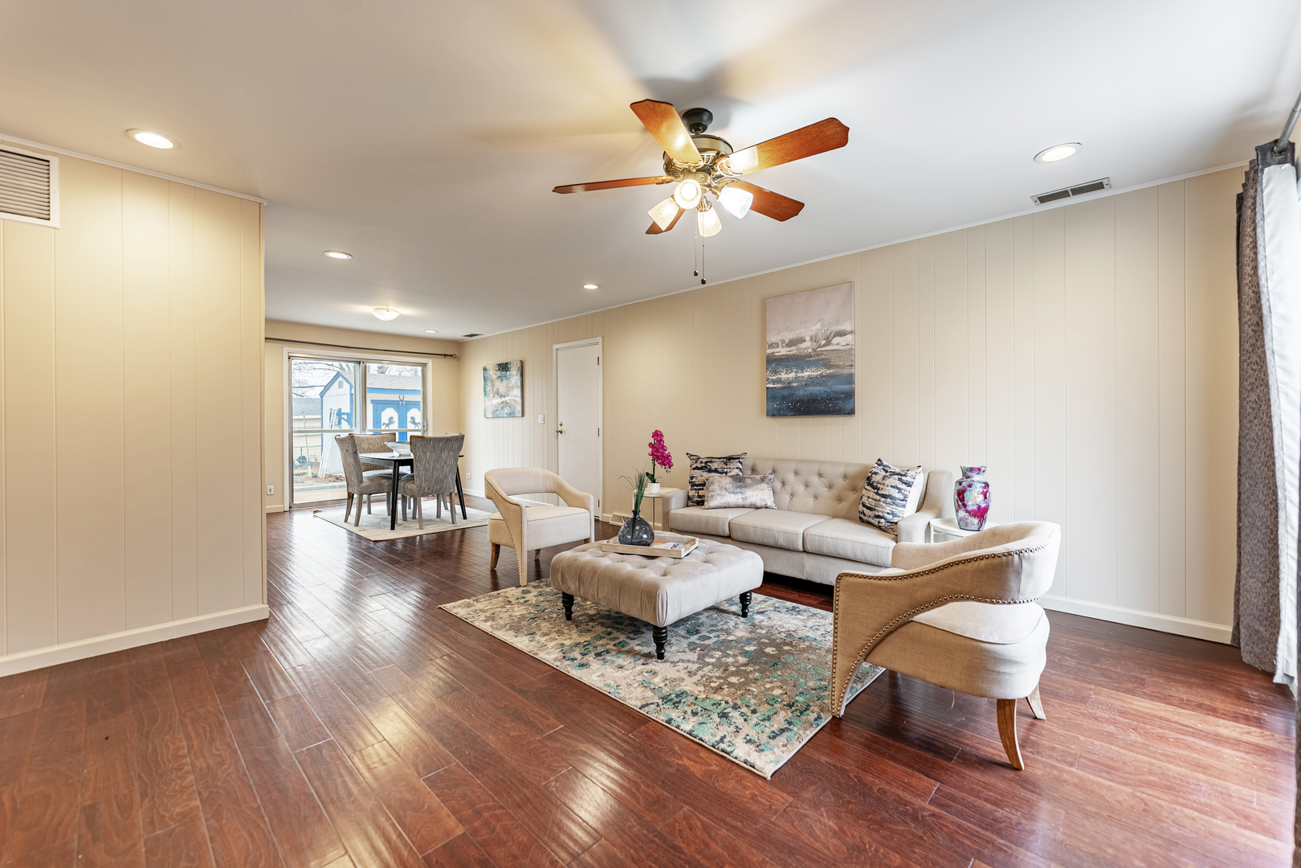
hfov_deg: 104.3
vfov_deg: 81.2
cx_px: 650
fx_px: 506
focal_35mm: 14
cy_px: 434
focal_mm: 14
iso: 100
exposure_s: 1/125
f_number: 5.6
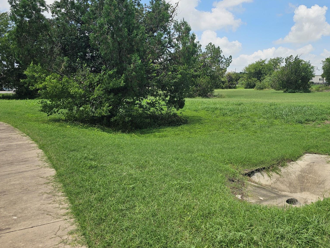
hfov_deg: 57.5
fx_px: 296
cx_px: 210
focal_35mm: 31
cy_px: 88
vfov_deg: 44.9
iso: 10
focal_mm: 6.3
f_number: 1.7
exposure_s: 1/1067
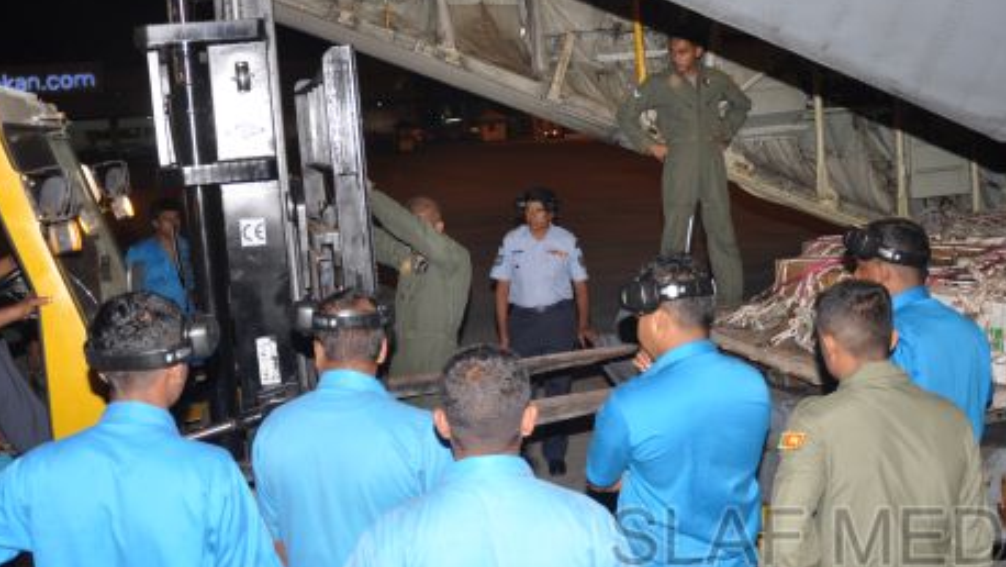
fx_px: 987
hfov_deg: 54.0
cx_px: 472
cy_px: 196
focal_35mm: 37
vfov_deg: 31.8
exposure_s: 1/30
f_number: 3.5
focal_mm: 18
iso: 200
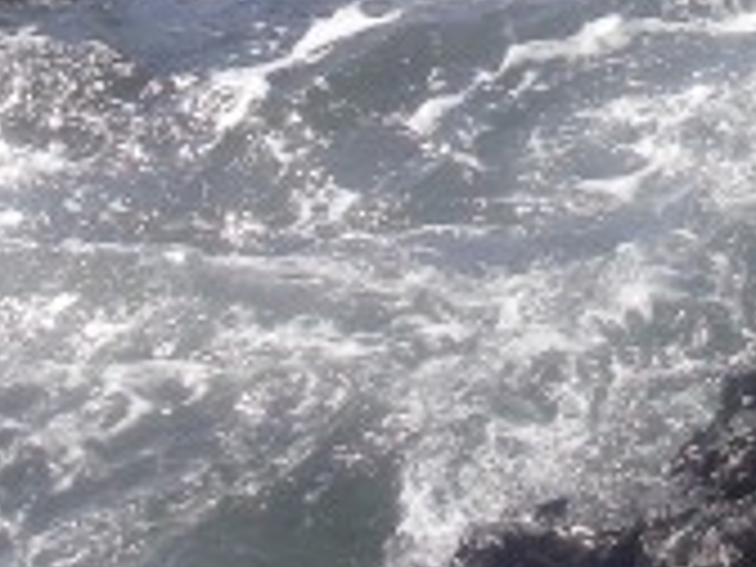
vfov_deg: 10.7
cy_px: -130
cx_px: 608
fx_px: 2970
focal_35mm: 136
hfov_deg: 14.4
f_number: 6.6
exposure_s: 1/250
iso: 64
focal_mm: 6.3
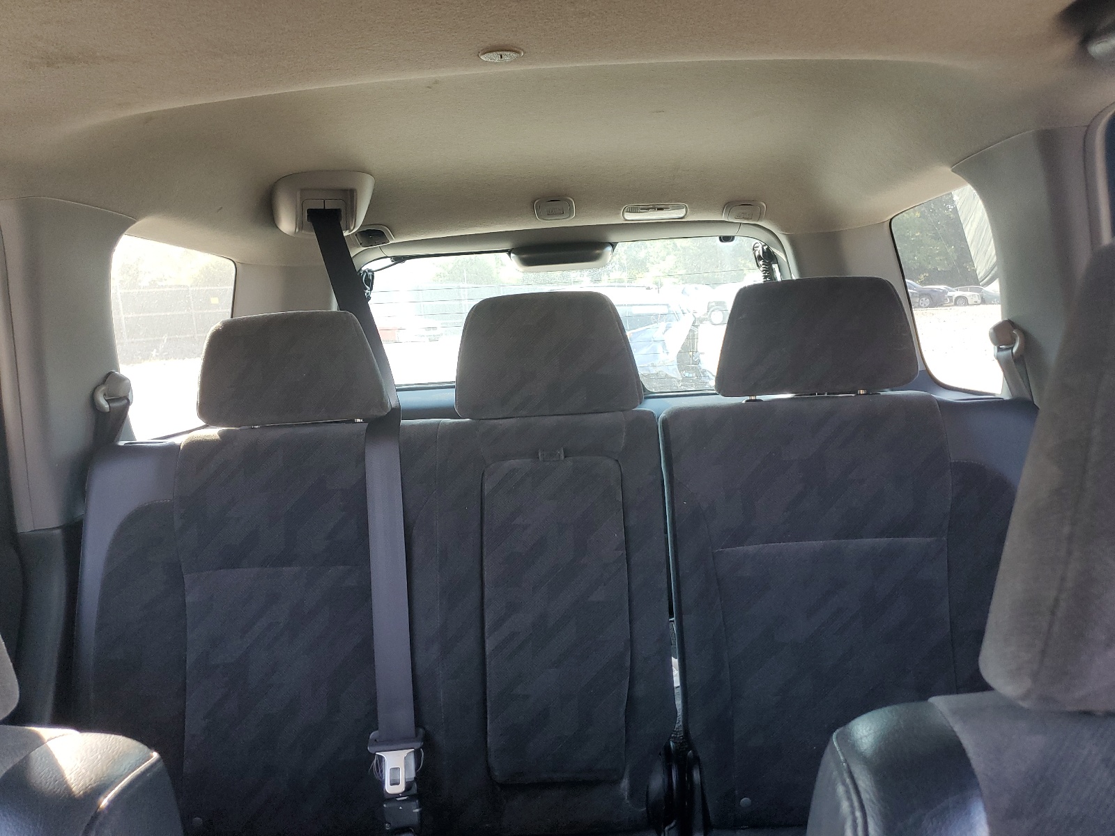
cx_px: 558
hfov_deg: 67.3
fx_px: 837
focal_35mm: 26
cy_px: 418
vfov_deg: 53.1
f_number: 1.5
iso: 87
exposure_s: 1/100
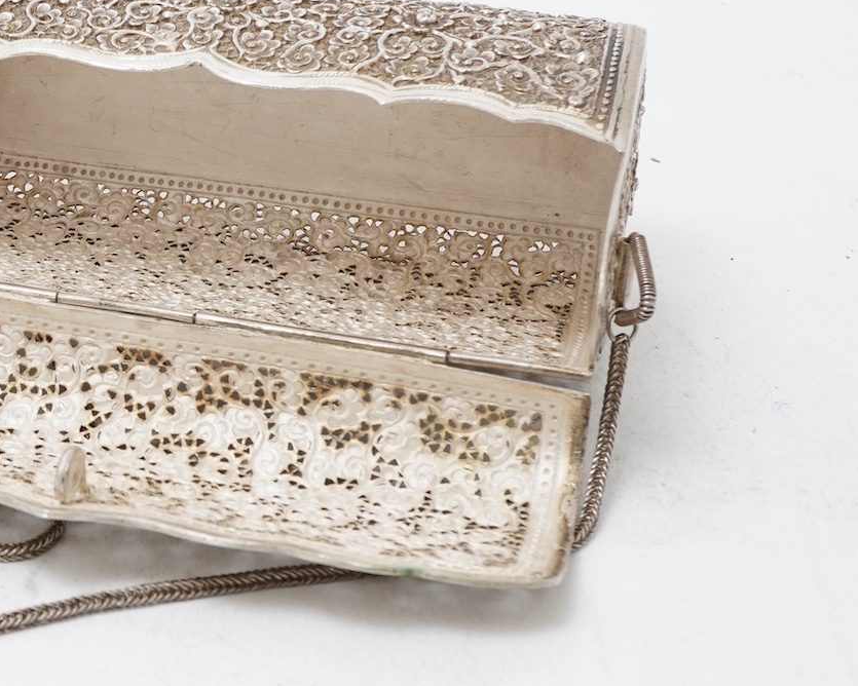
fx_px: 2311
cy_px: 262
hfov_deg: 20.3
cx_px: -15
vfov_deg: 16.9
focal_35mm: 91
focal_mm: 30
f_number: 18
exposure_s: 1/125
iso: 500
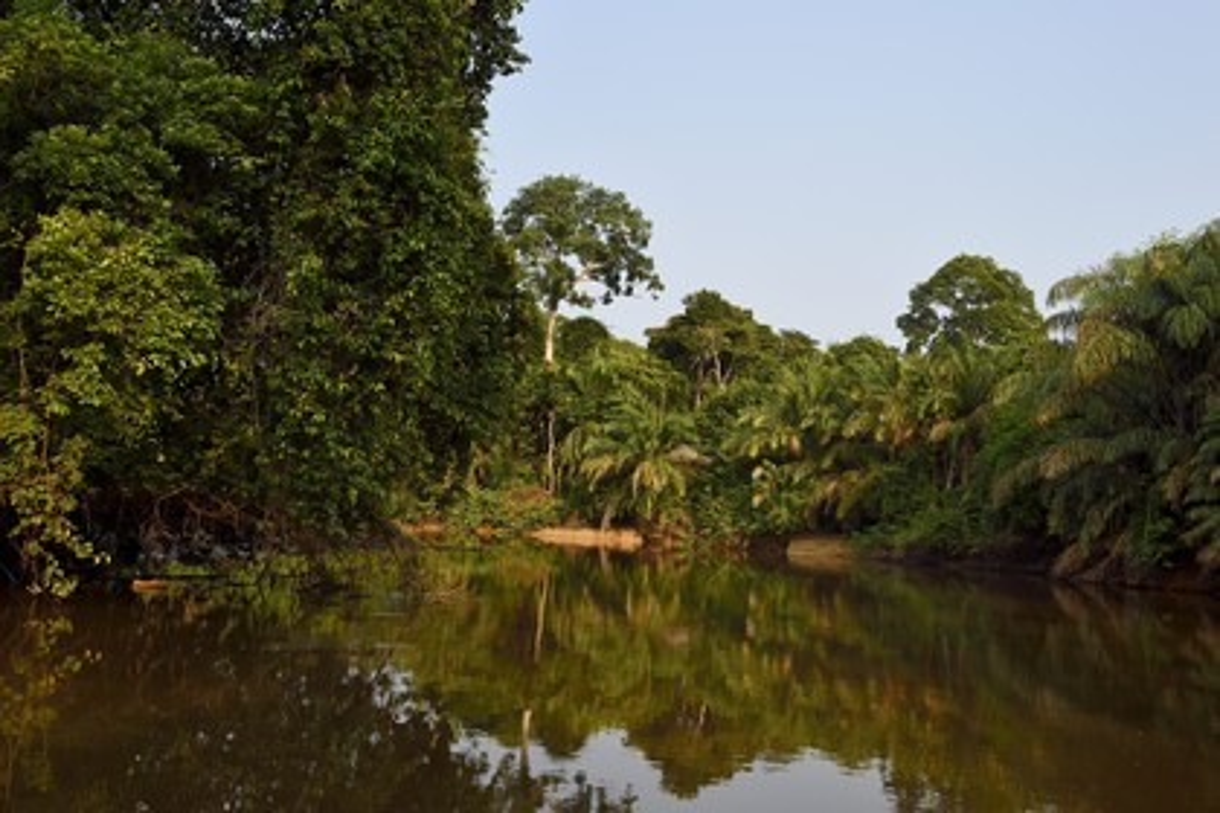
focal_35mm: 32
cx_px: 610
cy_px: 406
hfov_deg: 58.7
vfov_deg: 41.1
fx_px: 1084
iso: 800
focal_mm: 32
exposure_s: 1/500
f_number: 9
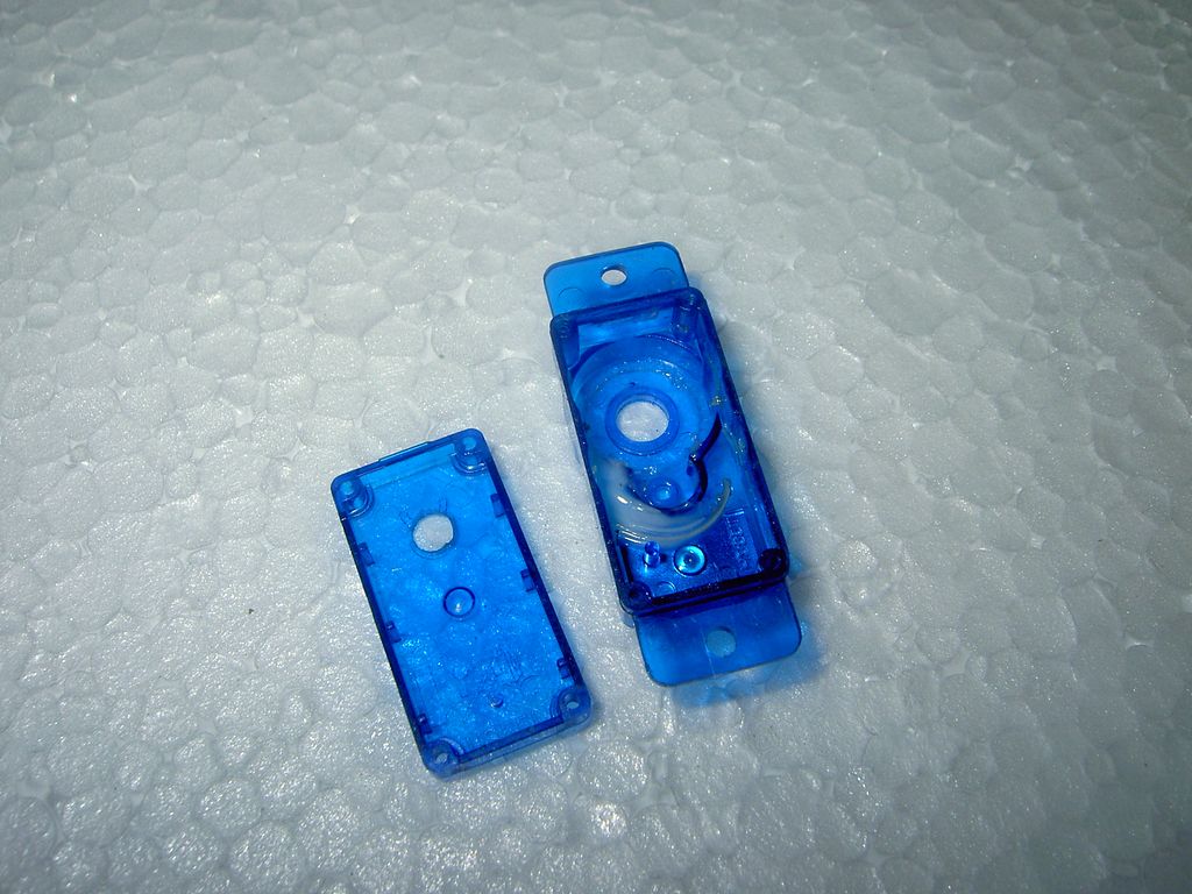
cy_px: 447
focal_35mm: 34
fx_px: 1171
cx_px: 596
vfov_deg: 41.8
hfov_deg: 54.0
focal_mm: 5.6
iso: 50
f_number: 4.7
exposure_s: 1/60
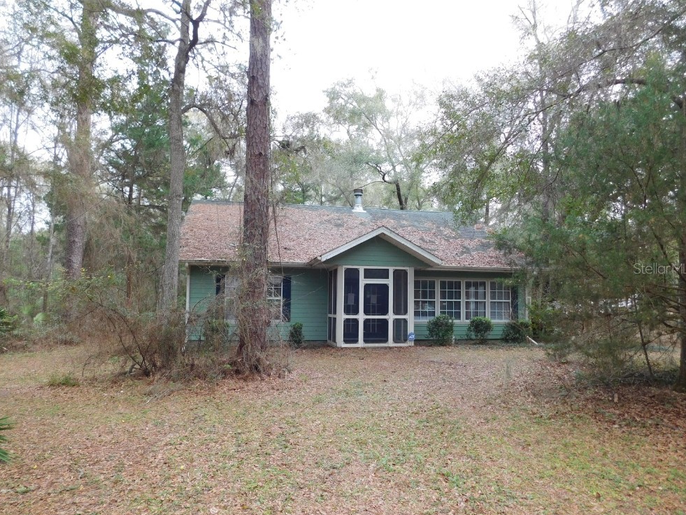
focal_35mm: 24
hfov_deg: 71.6
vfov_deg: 56.8
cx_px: 341
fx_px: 476
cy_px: 268
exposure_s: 1/125
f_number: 3
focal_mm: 4
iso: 125
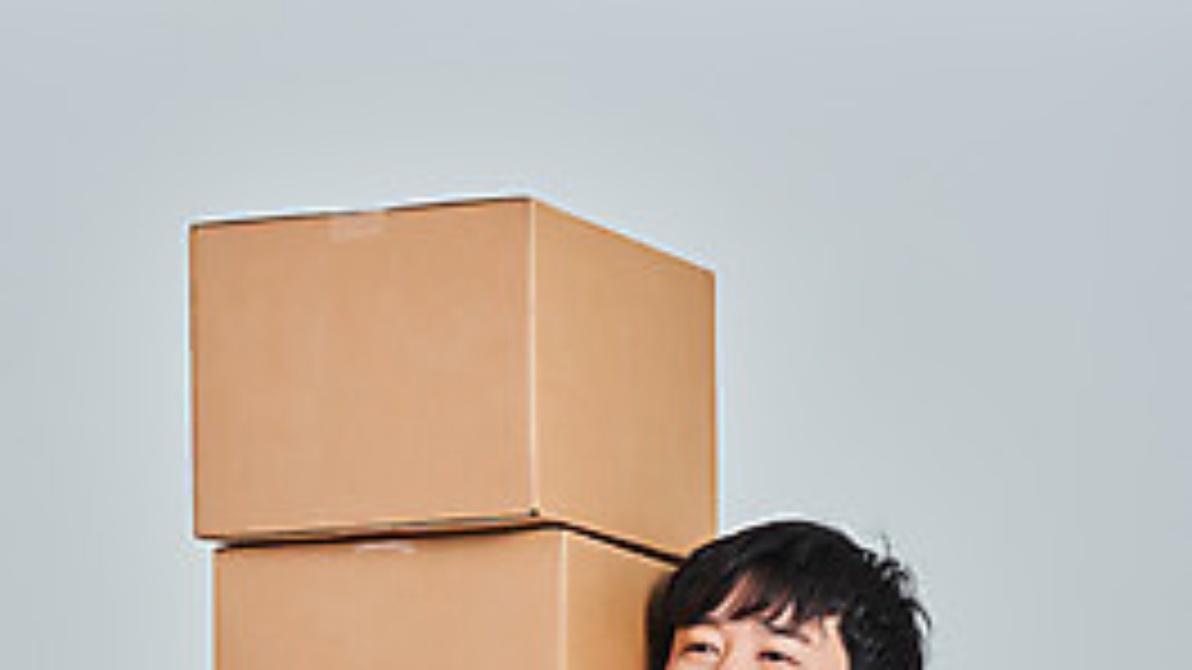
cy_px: 890
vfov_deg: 6.2
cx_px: 596
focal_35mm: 193
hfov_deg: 11.2
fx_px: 6100
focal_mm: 122
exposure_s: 1/125
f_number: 14
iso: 100
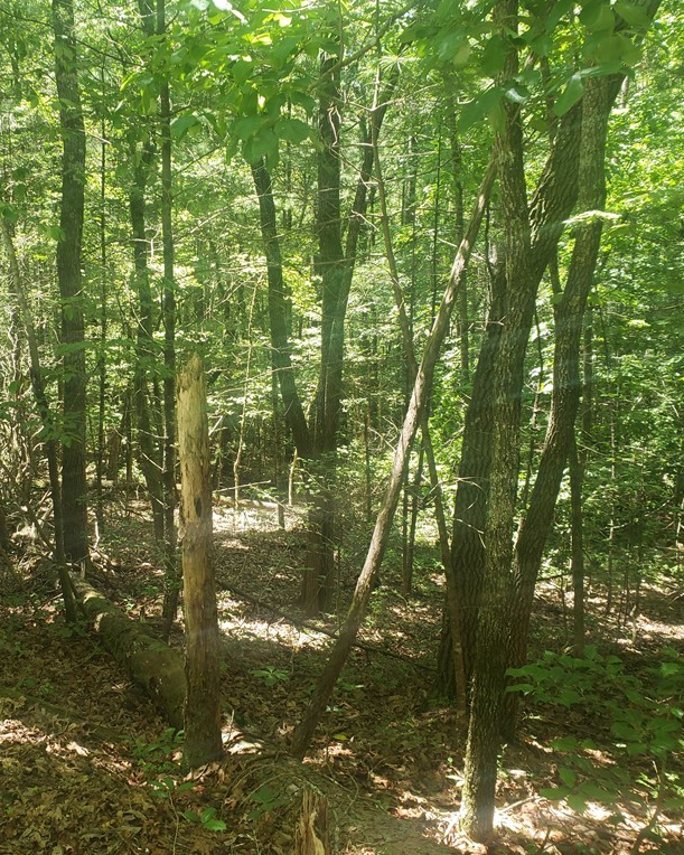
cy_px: 426
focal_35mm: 34
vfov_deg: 52.8
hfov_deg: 42.4
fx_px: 861
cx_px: 198
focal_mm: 4.3
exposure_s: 1/60
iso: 80
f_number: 2.4
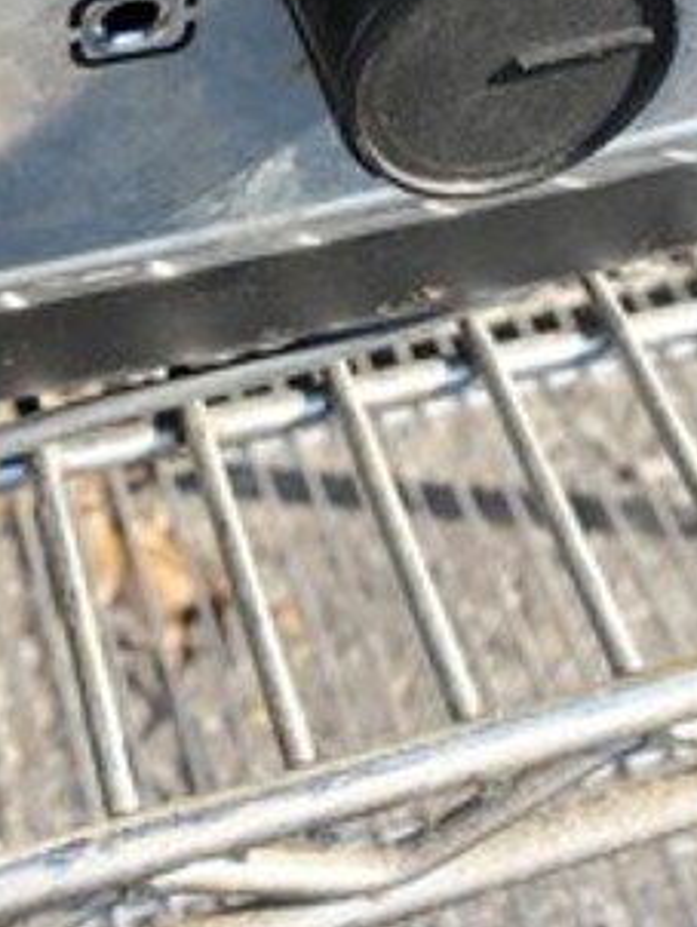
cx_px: 341
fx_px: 1877
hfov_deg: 21.0
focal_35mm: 70
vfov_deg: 24.3
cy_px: -275
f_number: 2.4
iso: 50
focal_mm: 4.3
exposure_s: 1/176
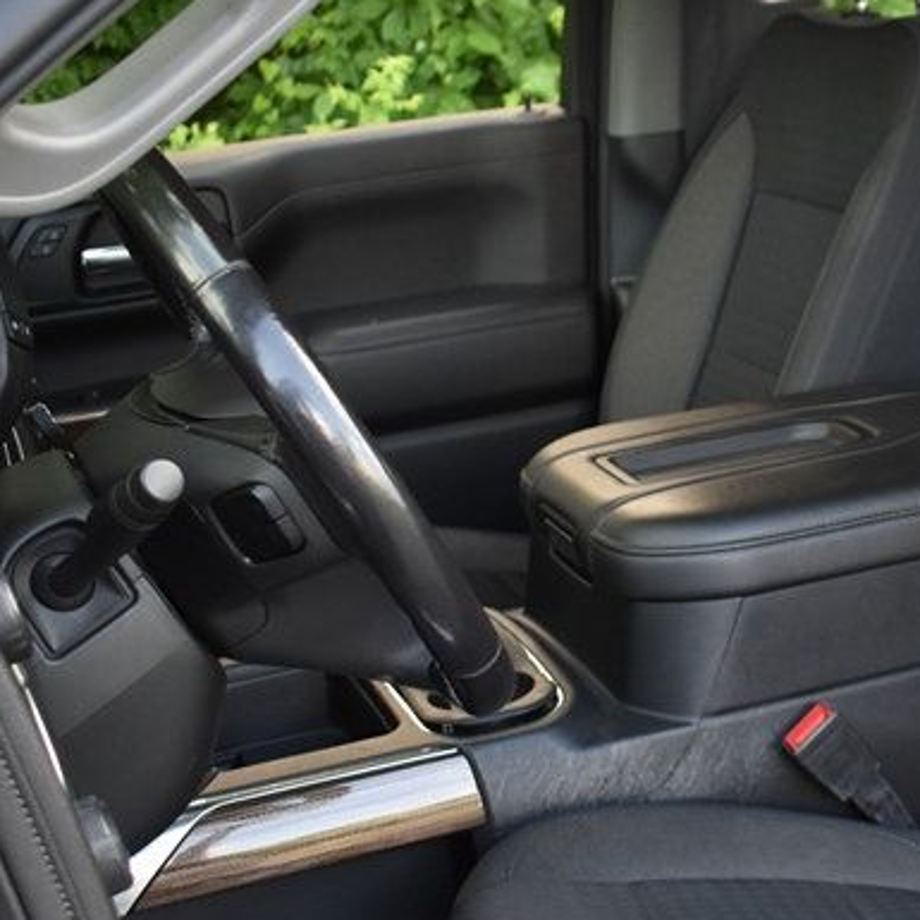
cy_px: 539
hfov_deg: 22.8
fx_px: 2139
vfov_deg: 24.2
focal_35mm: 71
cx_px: 1030
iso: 800
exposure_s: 1/200
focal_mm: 21
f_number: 3.8
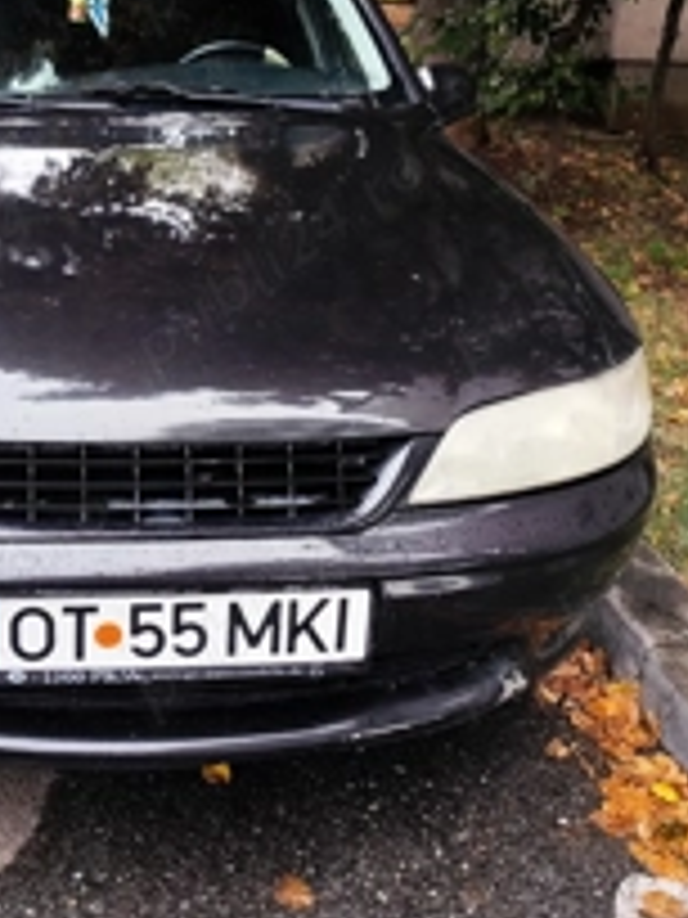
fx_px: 1193
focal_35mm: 45
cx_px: 121
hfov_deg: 31.2
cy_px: 333
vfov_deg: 41.7
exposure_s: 1/100
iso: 100
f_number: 1.65
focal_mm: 6.14
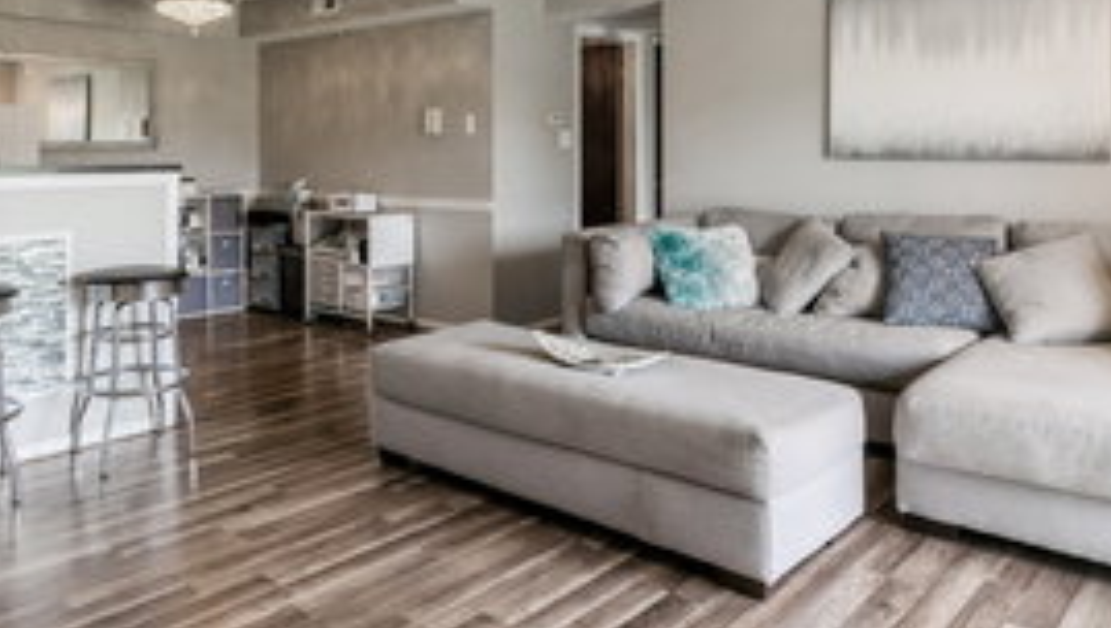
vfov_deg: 40.1
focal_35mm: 28
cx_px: 487
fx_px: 826
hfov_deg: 67.6
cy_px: 136
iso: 100
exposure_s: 1/6
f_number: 7.1
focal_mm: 10
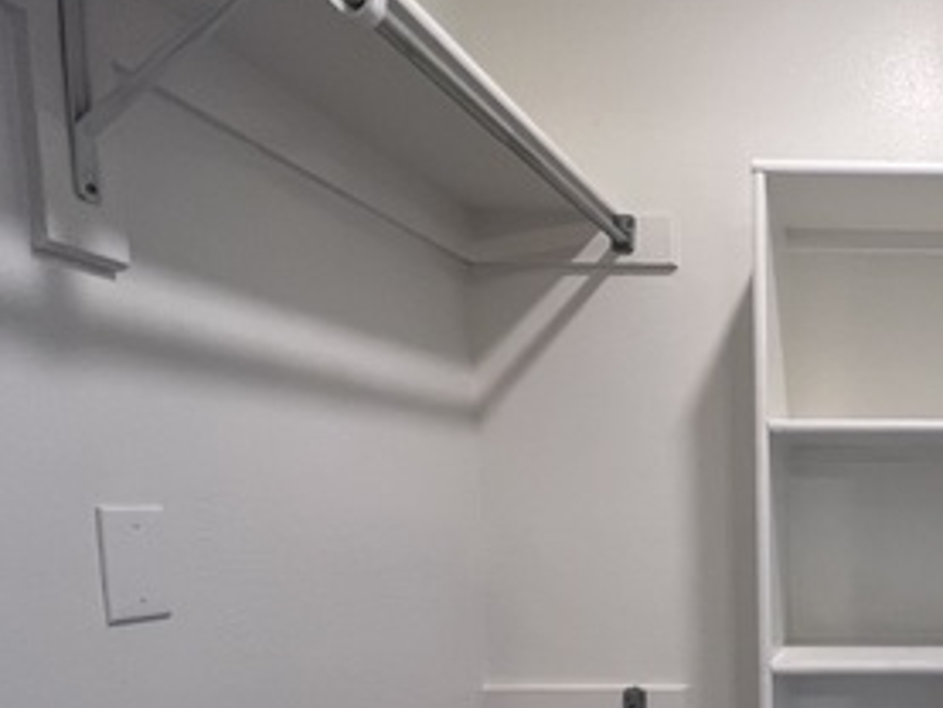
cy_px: 602
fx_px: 818
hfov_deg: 49.7
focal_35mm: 30
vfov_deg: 43.7
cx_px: 926
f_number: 1.8
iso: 200
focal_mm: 1.57
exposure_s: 1/120
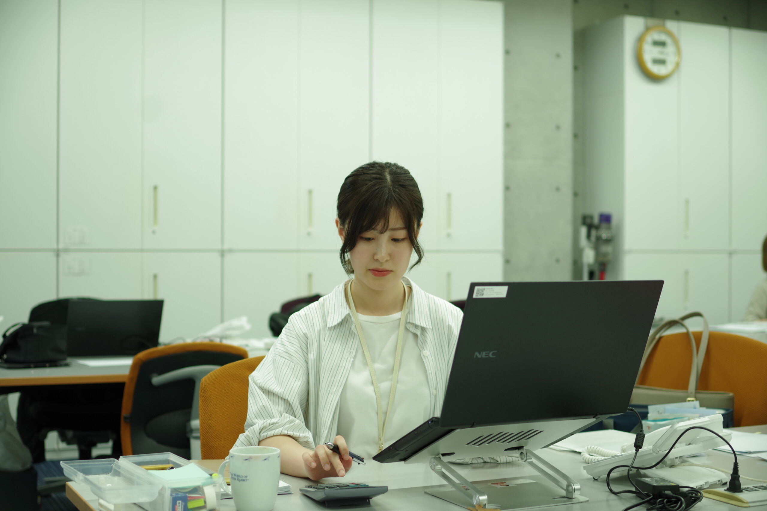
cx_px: 384
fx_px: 1108
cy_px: 256
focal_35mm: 52
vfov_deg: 26.0
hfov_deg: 38.2
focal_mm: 35
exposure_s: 1/60
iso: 200
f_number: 2.4
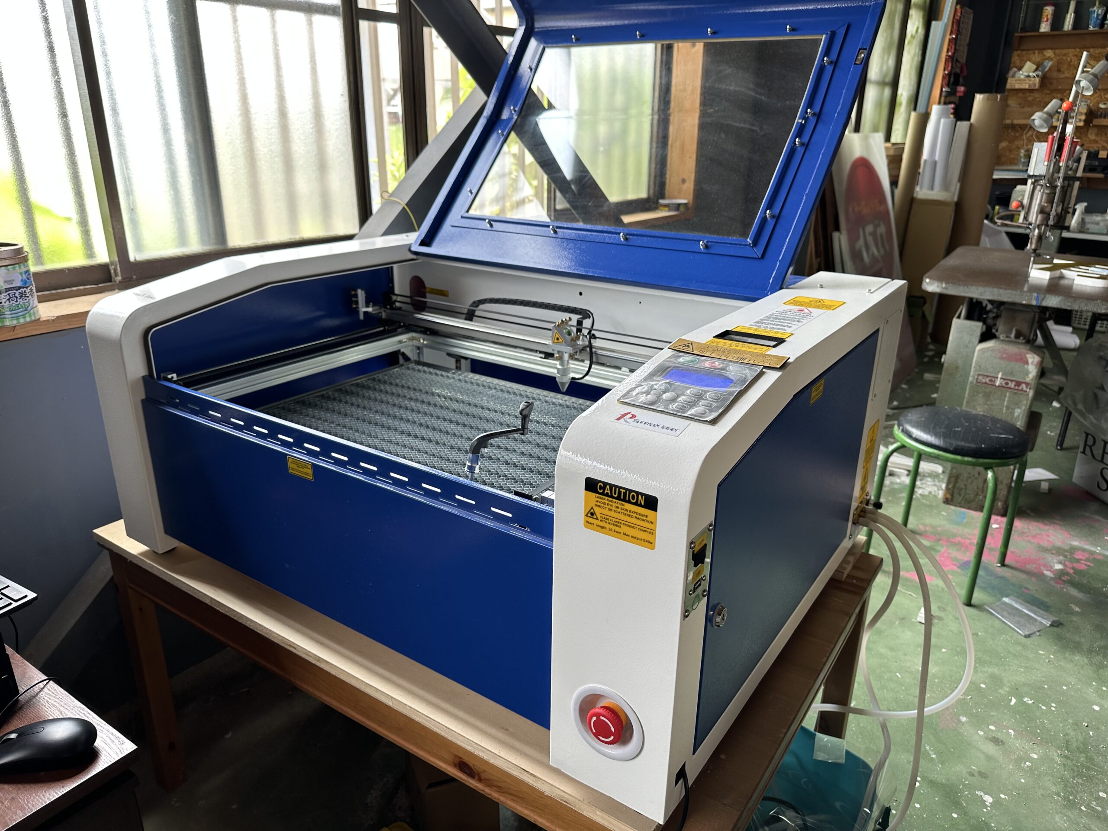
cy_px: 416
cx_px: 554
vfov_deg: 56.8
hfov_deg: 71.6
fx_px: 768
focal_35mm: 24
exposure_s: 1/120
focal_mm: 6.86
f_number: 1.78
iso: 80
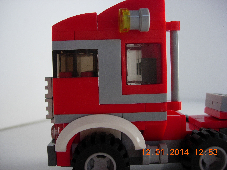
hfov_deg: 49.0
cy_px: 85
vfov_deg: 37.7
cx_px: 114
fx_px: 249
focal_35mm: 38
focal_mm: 7.8
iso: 64
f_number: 2.8
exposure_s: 1/558
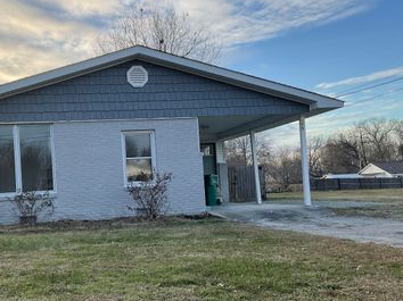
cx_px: 130
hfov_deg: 45.0
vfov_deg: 35.0
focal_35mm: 41
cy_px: 179
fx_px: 477
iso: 16
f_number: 1.8
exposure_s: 1/599
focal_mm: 3
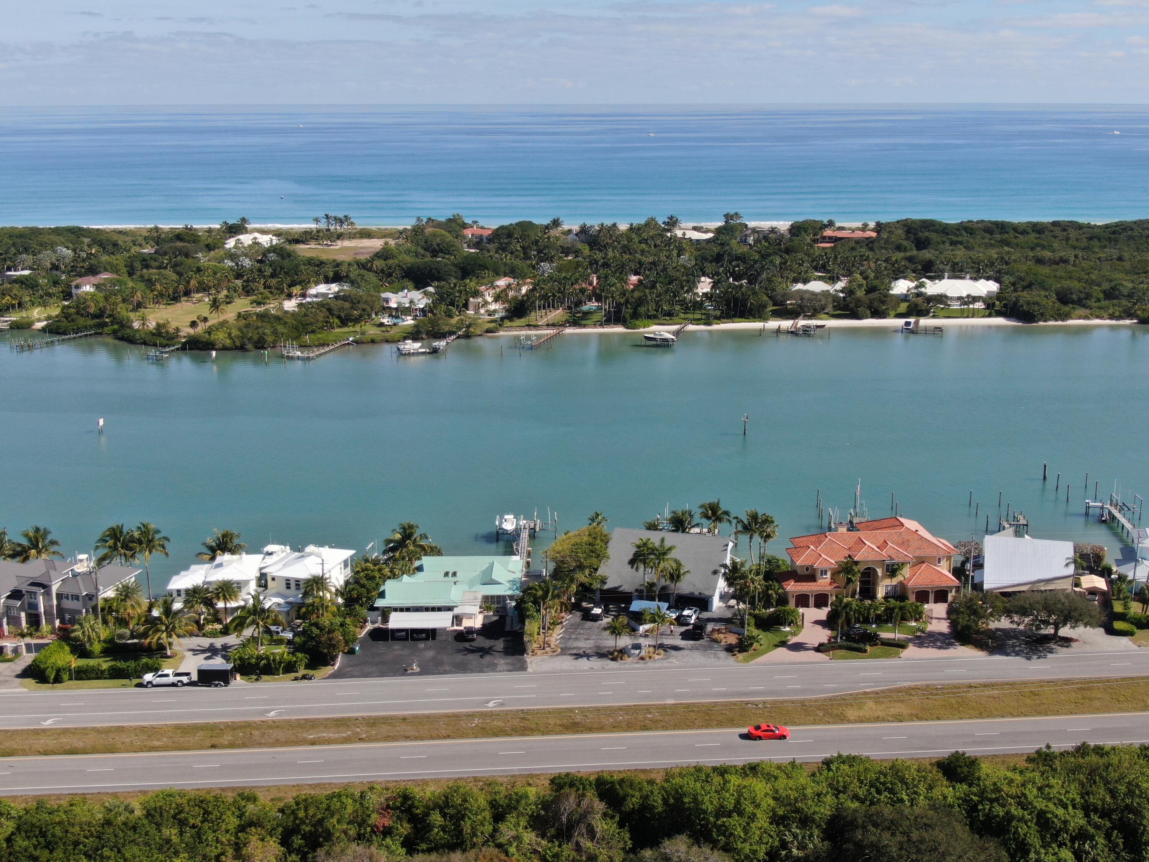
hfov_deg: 44.8
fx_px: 1394
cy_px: 431
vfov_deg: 34.3
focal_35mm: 42
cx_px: 574
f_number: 3.5
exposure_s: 1/320
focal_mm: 7.23
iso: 100
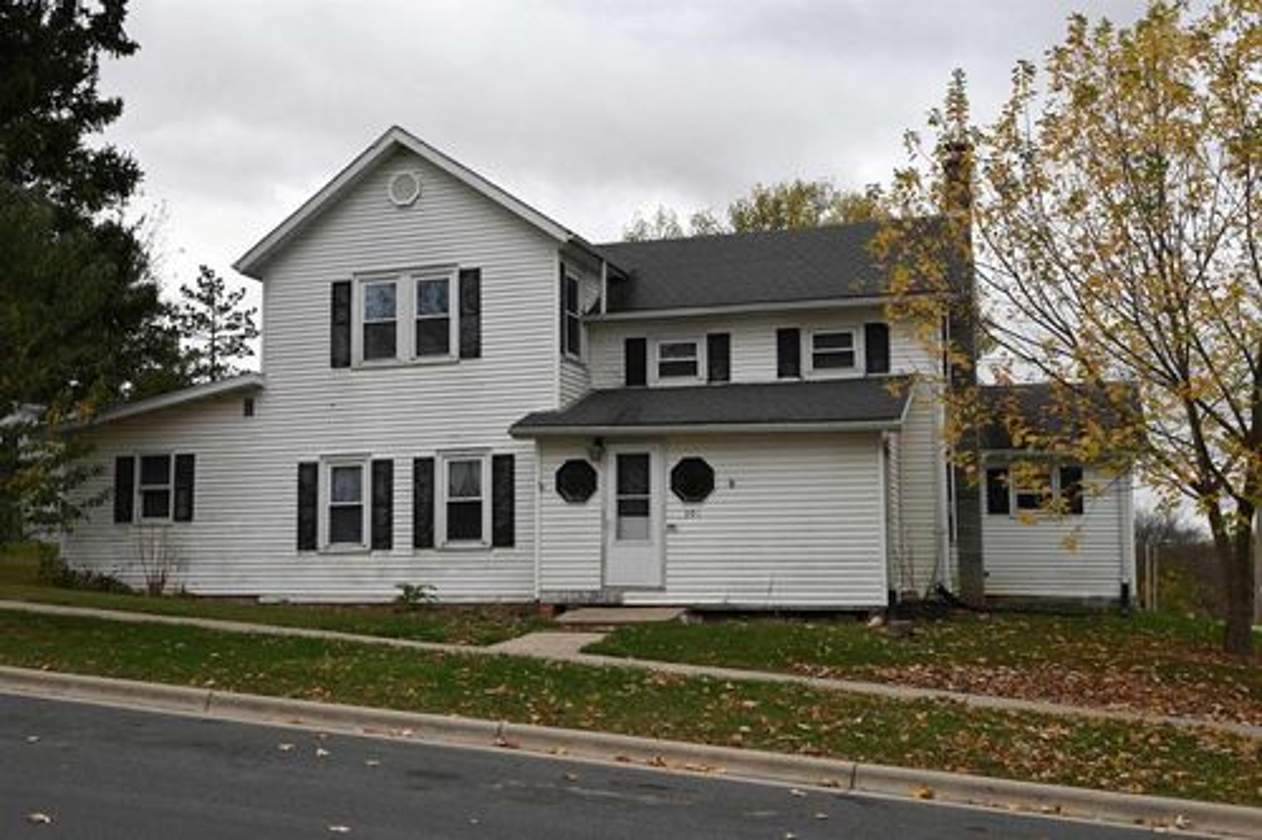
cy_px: 420
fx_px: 1288
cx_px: 631
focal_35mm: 37
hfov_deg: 52.2
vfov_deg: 36.1
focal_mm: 24.5
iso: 100
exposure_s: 1/200
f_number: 5.6
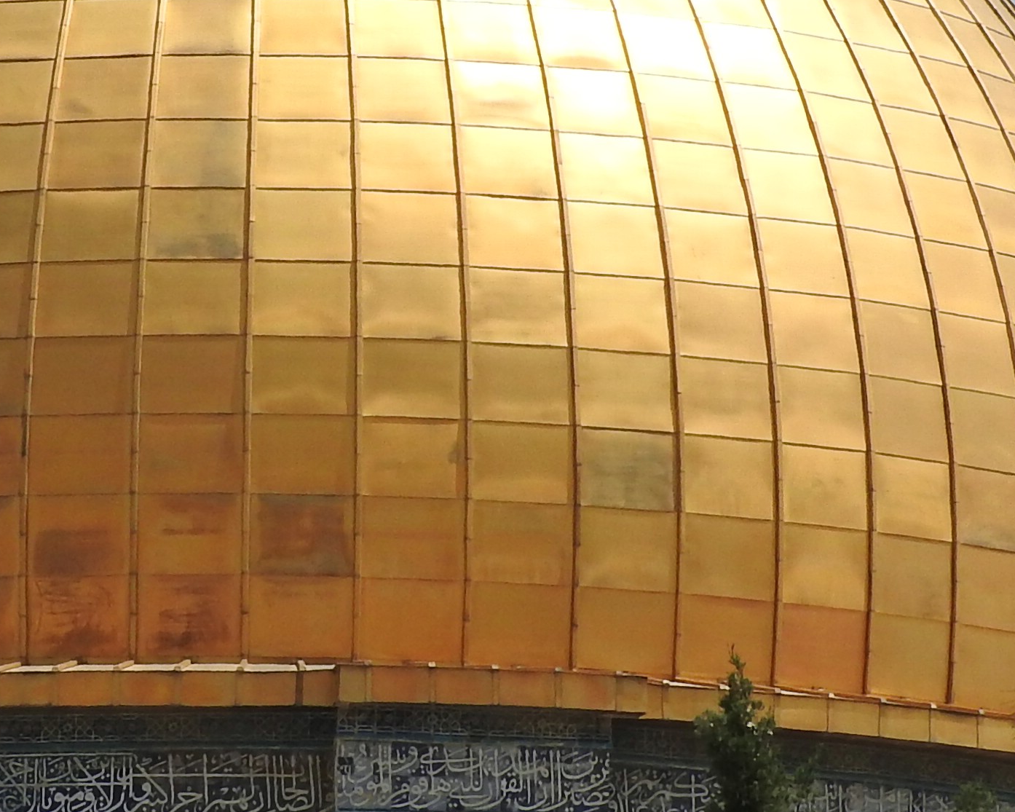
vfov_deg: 3.2
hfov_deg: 4.0
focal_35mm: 484
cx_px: 327
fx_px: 14538
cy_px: 263
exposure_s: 1/1000
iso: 100
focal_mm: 26.9
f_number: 5.2
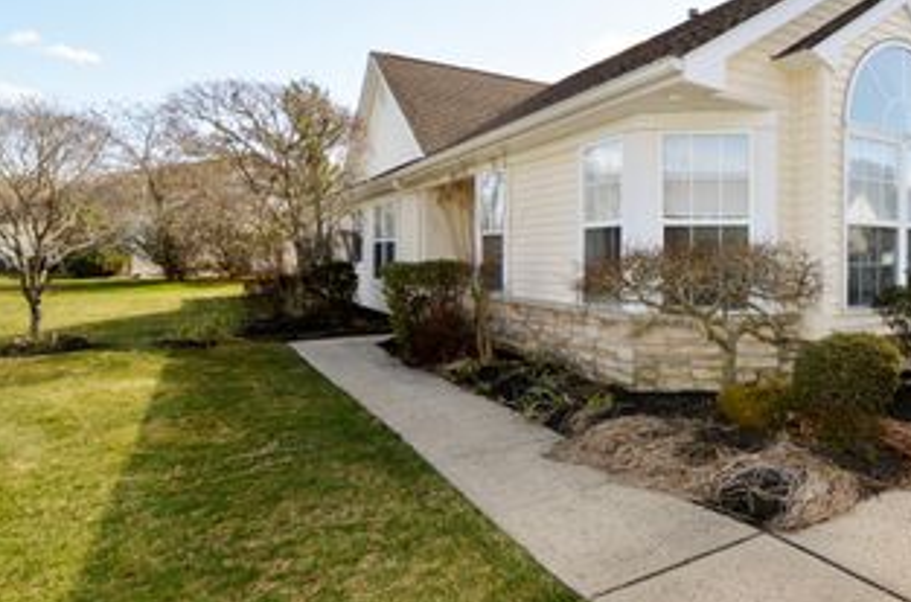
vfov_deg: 52.8
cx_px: 722
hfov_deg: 67.3
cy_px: 272
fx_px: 606
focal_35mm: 24
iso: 100
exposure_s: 1/200
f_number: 5.6
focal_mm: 10
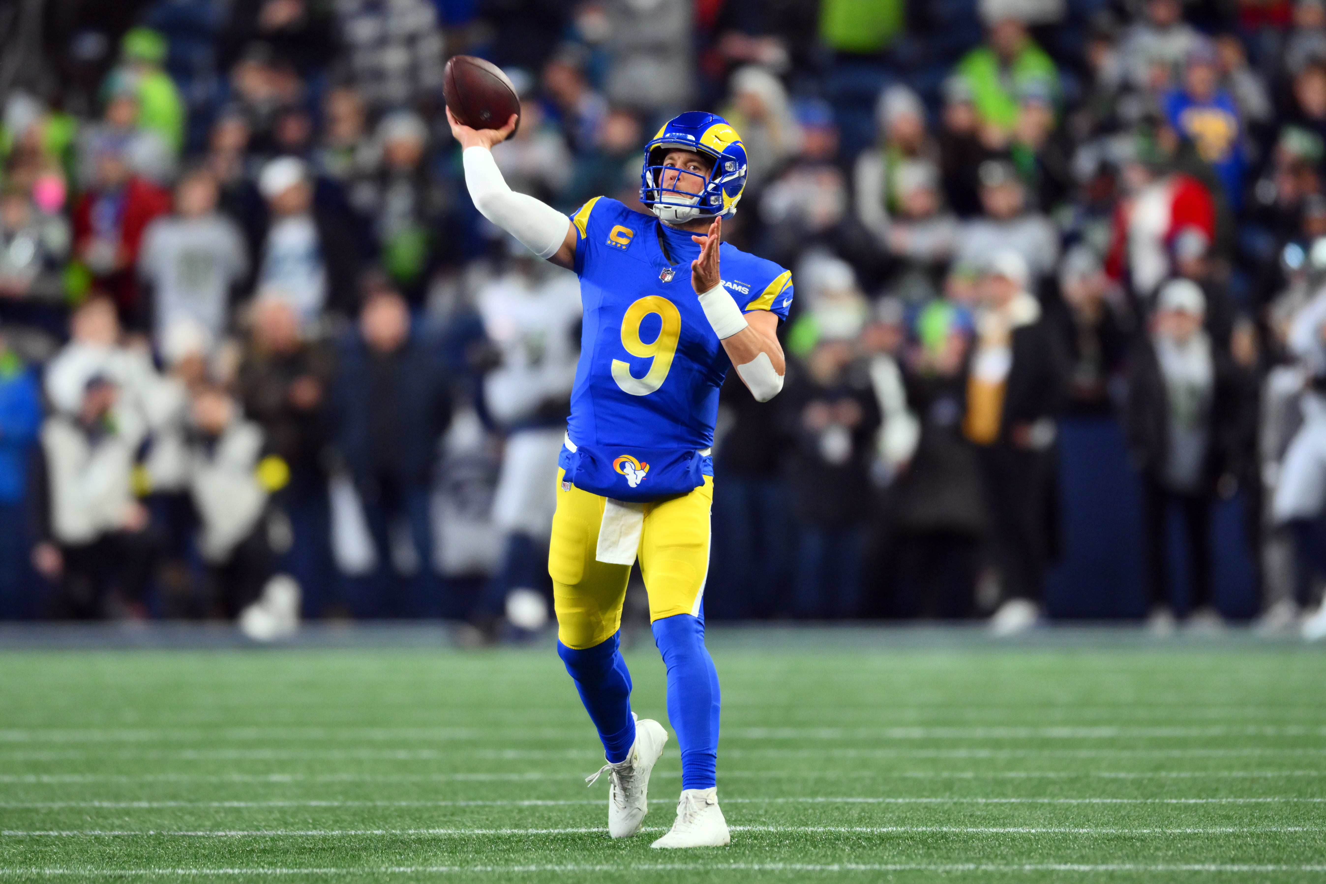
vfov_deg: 2.3
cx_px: 663
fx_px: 22093
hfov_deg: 3.4
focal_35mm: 600
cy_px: 442
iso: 1600
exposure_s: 1/1600
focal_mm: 400
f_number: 2.8
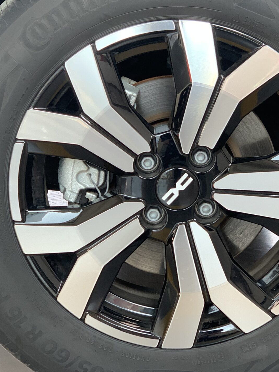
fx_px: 1010
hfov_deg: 15.7
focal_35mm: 94
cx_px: 171
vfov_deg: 20.8
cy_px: 138
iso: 80
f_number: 2.4
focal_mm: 6
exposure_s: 1/122
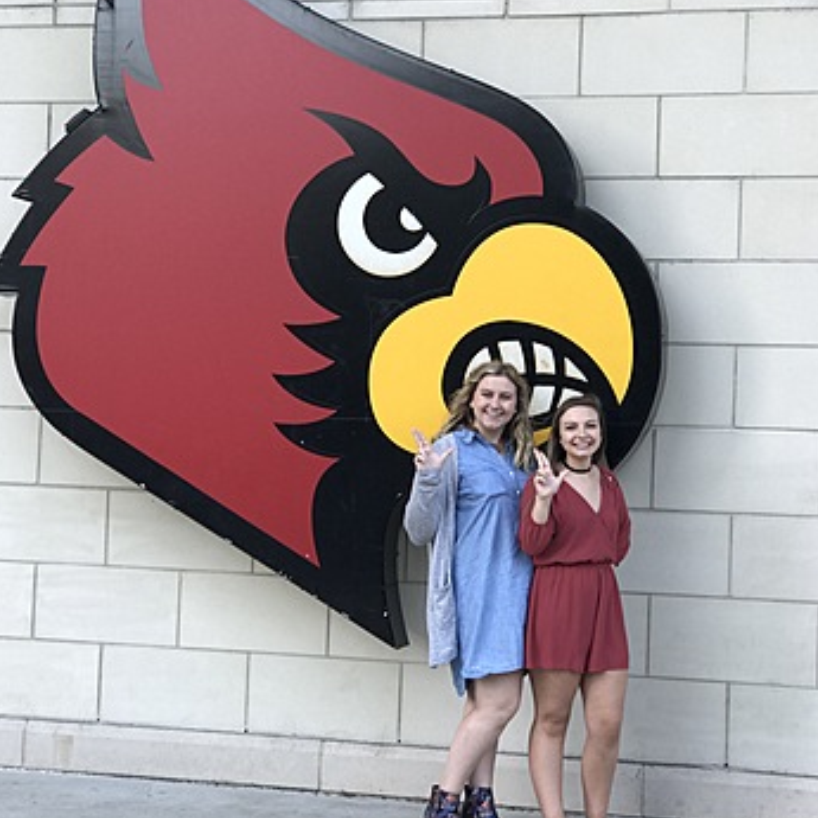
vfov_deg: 24.7
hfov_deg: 24.7
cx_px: 410
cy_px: 417
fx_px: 1871
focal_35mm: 70
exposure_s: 1/60
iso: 25
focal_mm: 6.6
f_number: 2.8
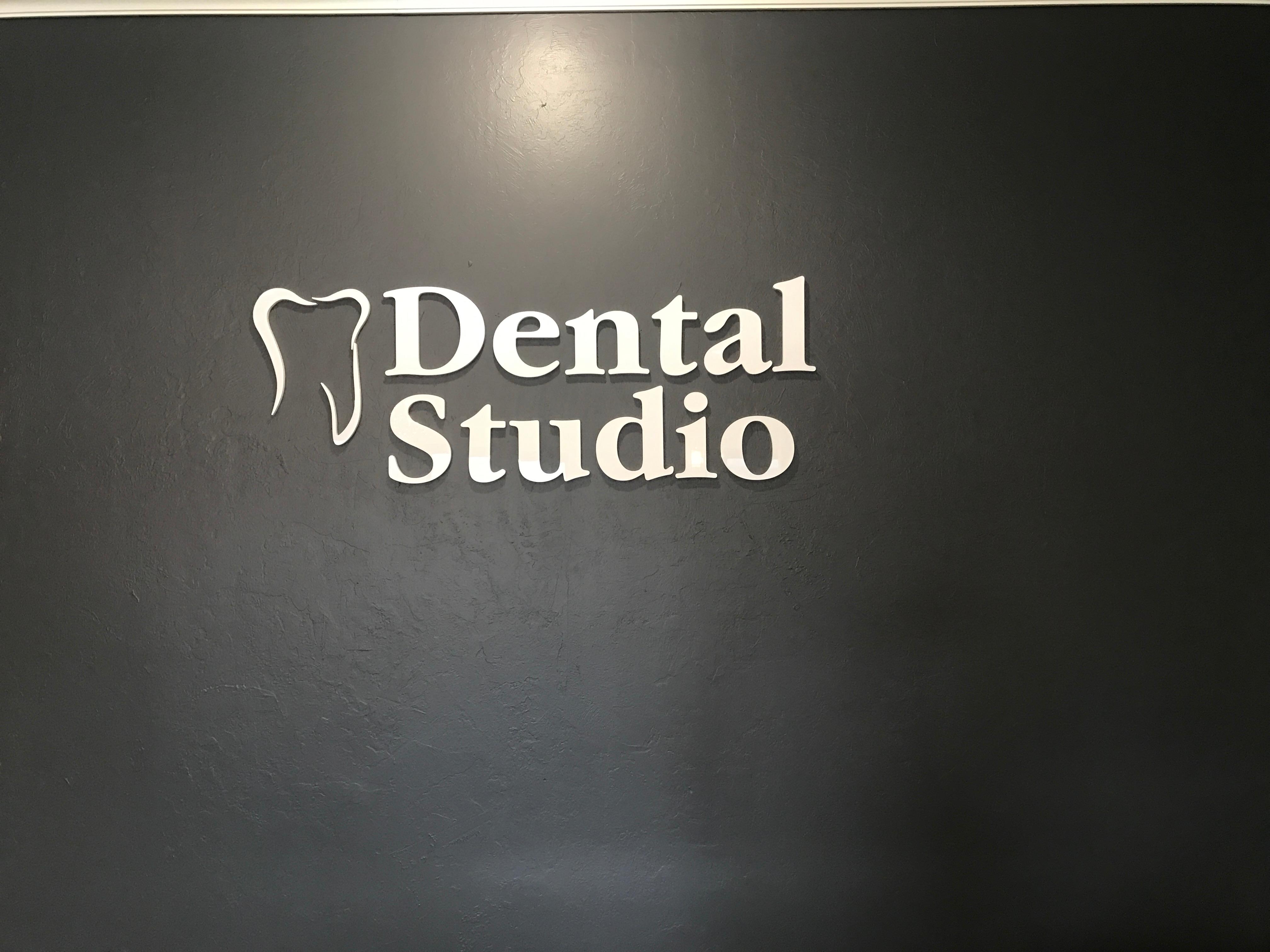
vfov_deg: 49.7
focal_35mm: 28
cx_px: 635
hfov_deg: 63.4
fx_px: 1027
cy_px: 476
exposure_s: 1/30
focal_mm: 3.99
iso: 40
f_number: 1.8
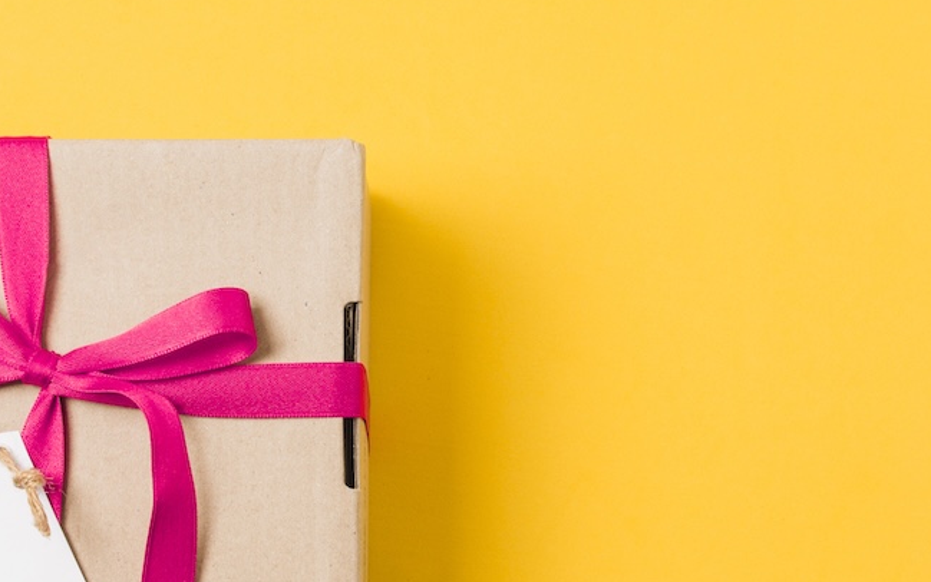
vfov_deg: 13.2
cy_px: 300
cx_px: 440
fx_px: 2511
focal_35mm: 99
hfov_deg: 21.0
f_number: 7.1
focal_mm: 35
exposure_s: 1/160
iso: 250
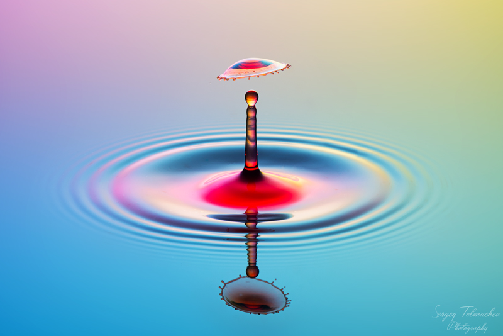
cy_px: 168
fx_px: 1468
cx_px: 252
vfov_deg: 13.1
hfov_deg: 19.4
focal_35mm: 105
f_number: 16
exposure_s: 1/320
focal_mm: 105
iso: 100
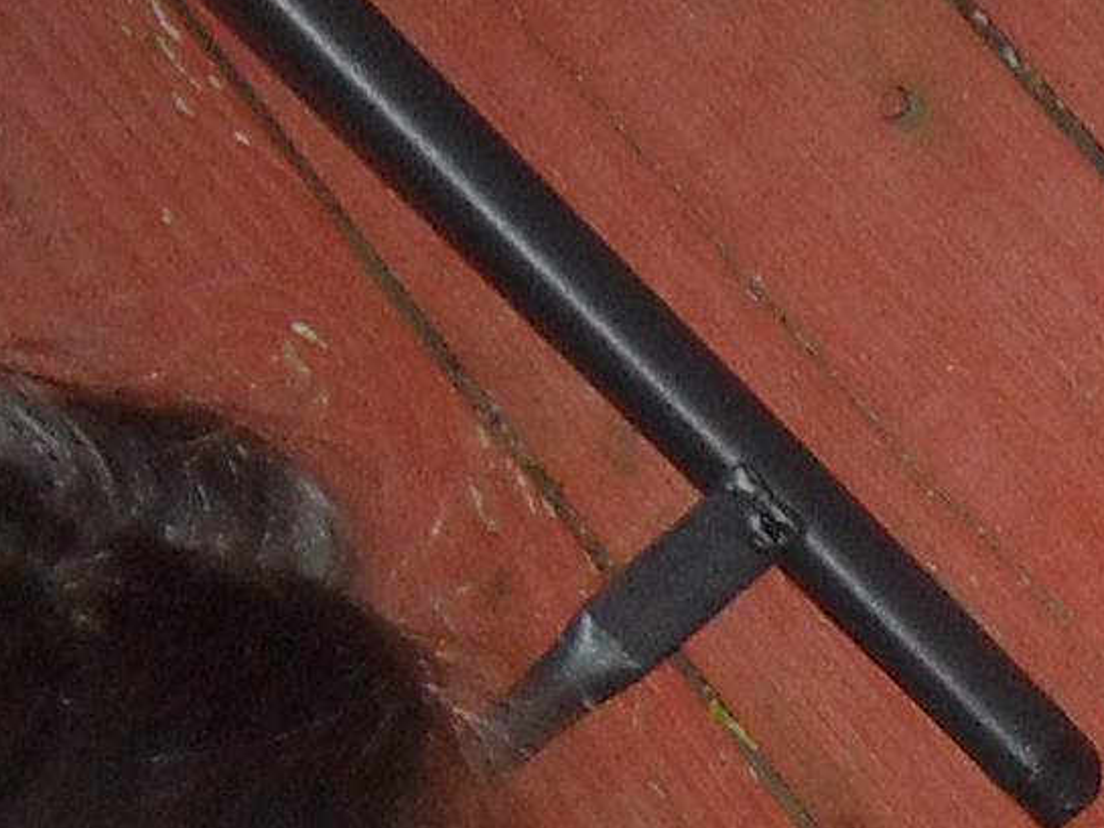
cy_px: 1266
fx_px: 6697
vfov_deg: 7.0
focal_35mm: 210
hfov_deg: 9.3
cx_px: 1356
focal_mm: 5.7
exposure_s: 1/60
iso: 200
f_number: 2.8
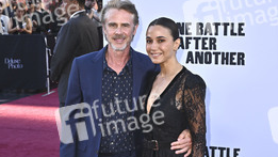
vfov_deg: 16.9
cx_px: 141
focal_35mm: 69
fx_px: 509
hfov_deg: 30.6
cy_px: 172
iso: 500
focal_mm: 43
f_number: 5.6
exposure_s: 1/320
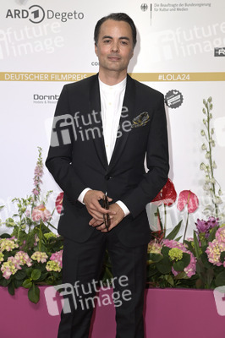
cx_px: 112
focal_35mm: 78
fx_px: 732
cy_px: 169
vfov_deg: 26.0
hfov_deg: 17.5
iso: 640
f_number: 6.3
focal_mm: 78
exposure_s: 1/250
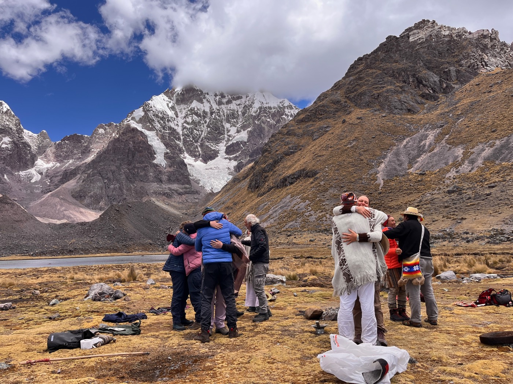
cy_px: 192
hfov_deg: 67.3
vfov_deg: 53.1
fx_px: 385
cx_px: 256
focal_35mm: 26
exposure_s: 1/2410
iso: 50
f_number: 1.6
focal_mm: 5.1
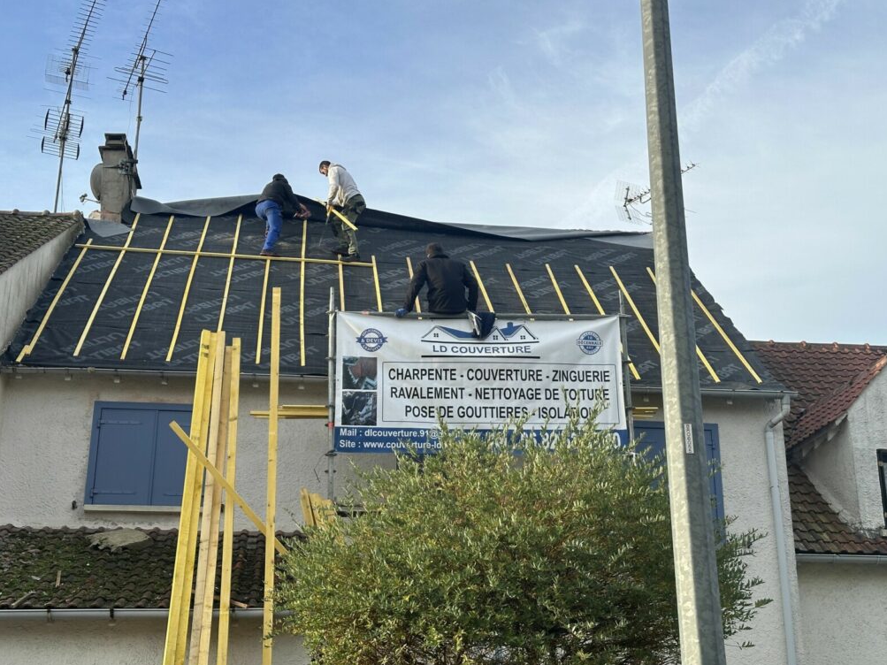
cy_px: 338
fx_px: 1255
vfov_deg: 29.7
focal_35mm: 49
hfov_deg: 38.9
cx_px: 438
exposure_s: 1/1953
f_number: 1.78
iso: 64
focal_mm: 6.86
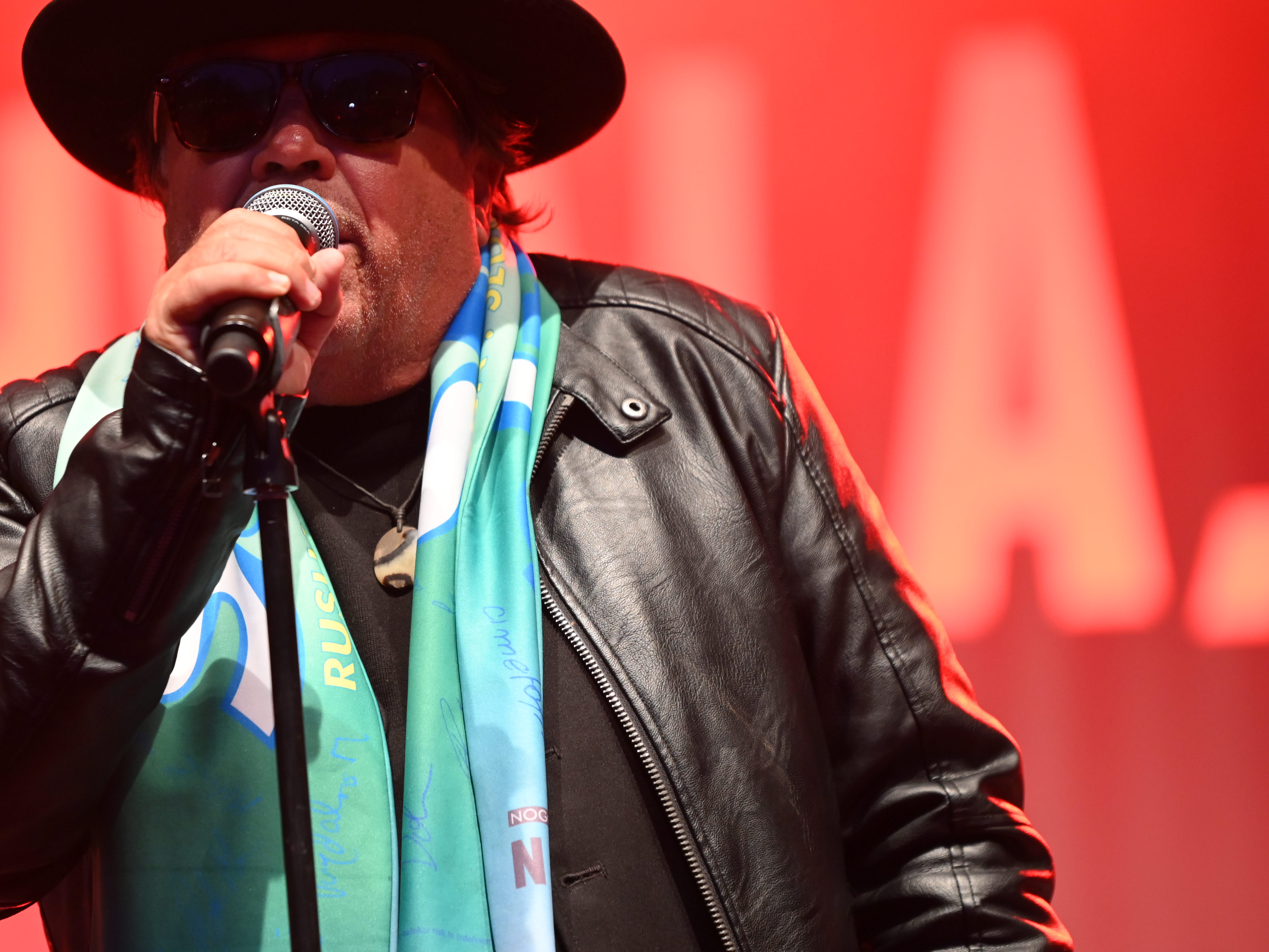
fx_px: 10669
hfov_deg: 6.8
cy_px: 349
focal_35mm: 291
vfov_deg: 5.1
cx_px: 433
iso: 2000
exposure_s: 1/125
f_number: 3.2
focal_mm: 200
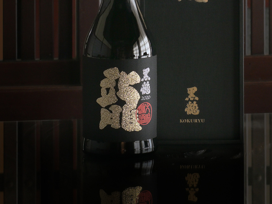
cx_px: 235
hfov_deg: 6.7
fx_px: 2326
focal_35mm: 296
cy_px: 4
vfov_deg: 5.0
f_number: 9
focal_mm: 85
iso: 160
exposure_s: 1
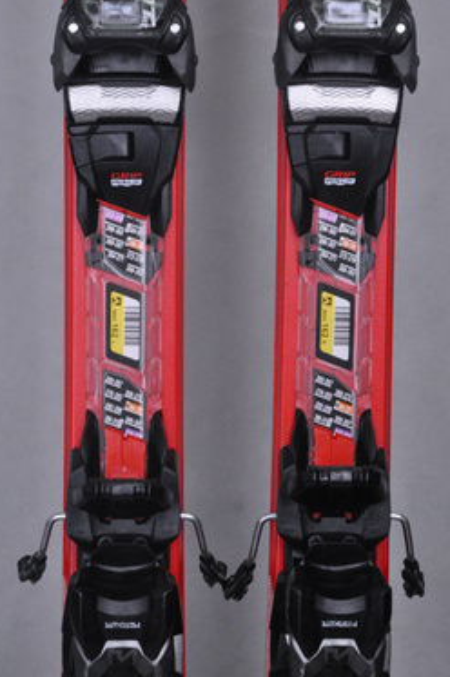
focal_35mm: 136
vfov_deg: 15.1
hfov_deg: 10.1
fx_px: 2547
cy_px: 359
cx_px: 230
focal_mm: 75
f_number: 9.5
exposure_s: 1/125
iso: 3200
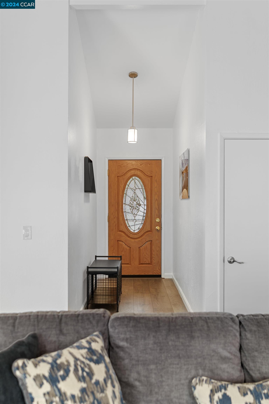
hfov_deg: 37.9
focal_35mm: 35
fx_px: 392
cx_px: 134
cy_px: 202
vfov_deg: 54.4
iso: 100
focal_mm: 35
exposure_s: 1/4
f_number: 2.8
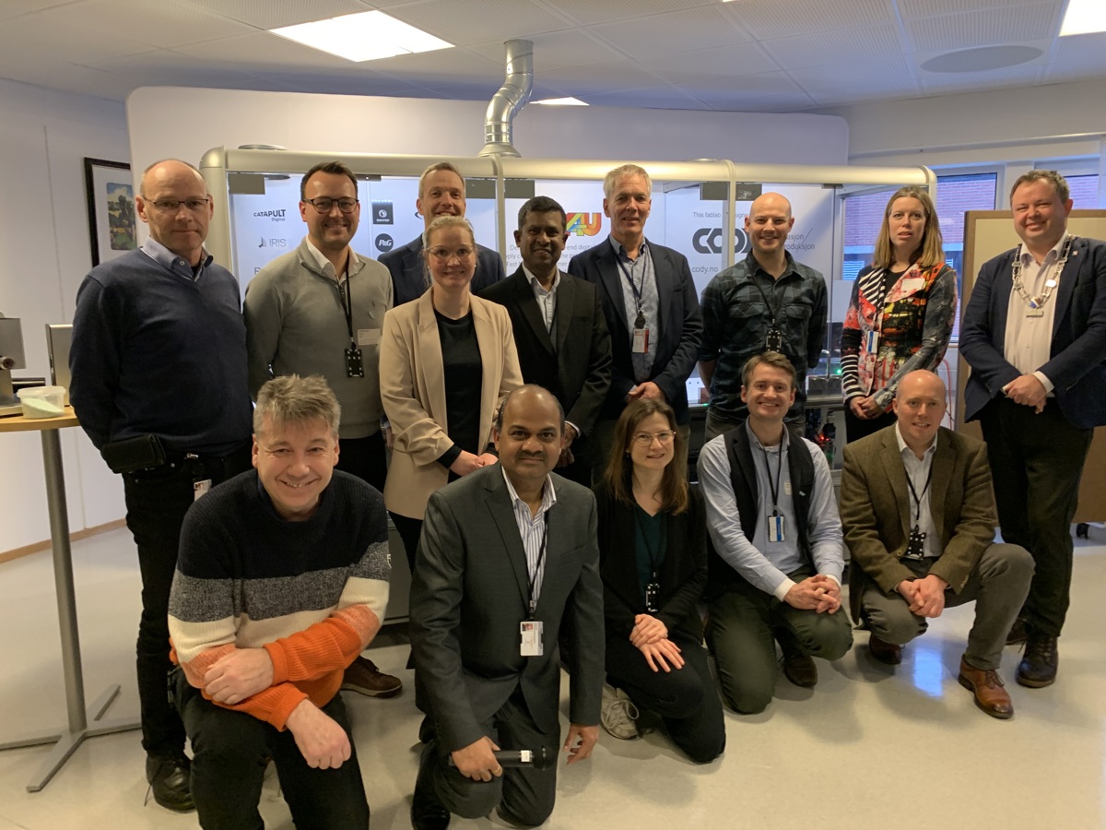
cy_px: 415
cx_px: 553
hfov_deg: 67.3
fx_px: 831
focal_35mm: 26
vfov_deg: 53.1
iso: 200
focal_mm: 4.25
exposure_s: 1/50
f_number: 1.8
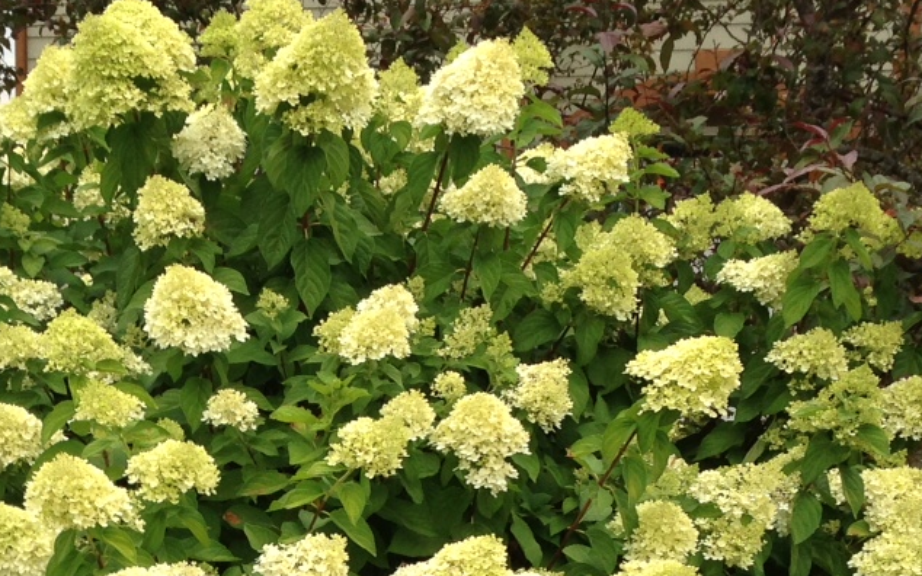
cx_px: 163
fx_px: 2261
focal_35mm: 90
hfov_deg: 22.7
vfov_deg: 14.1
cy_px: 689
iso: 50
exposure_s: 1/330
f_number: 2.4
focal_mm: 4.13
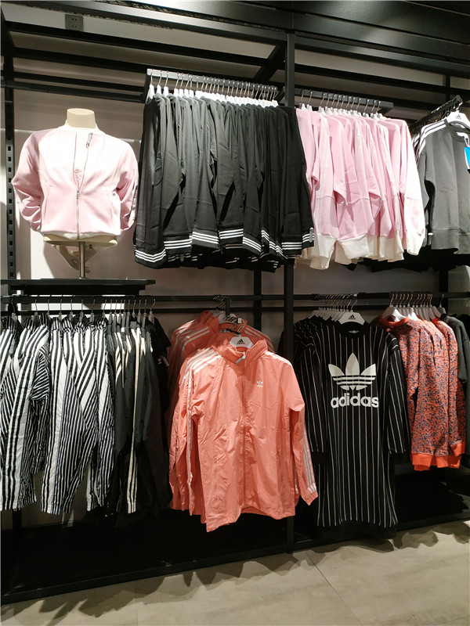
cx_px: 235
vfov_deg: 71.6
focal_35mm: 24
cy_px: 313
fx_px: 434
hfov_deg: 56.8
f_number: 1.9
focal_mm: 3.94
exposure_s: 1/50
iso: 320
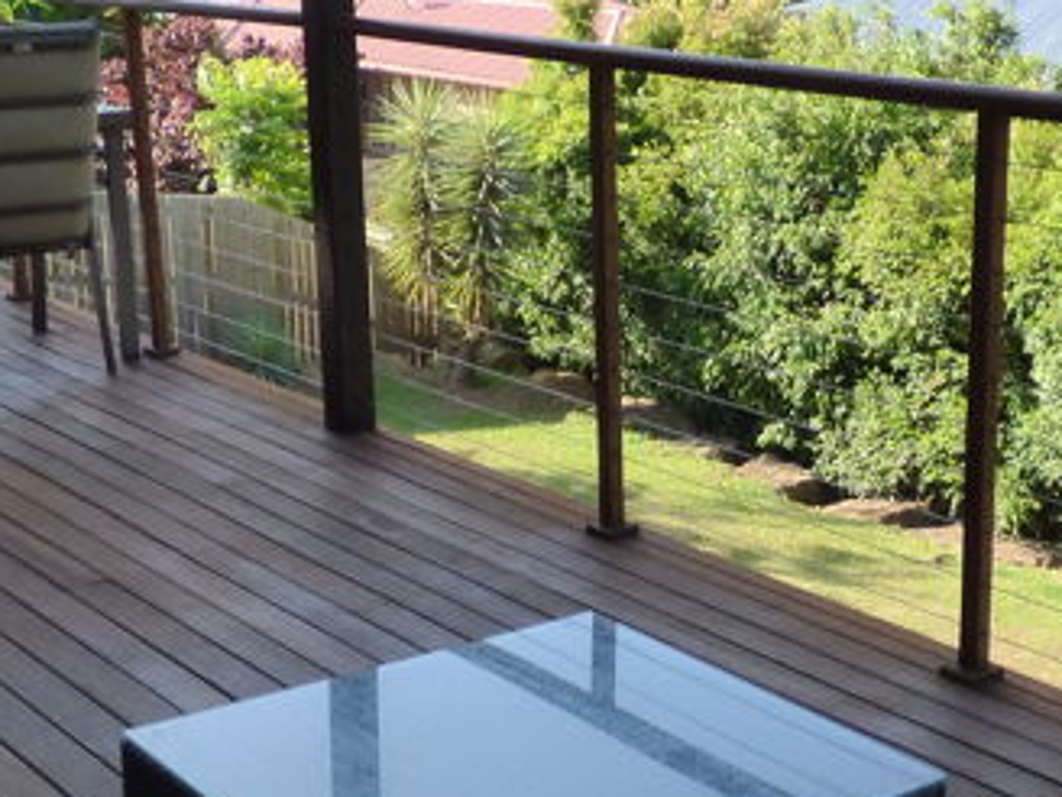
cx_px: 735
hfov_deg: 31.4
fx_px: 1871
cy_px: 528
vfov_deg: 23.9
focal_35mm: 61
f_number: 2.8
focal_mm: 3.58
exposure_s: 1/400
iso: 200
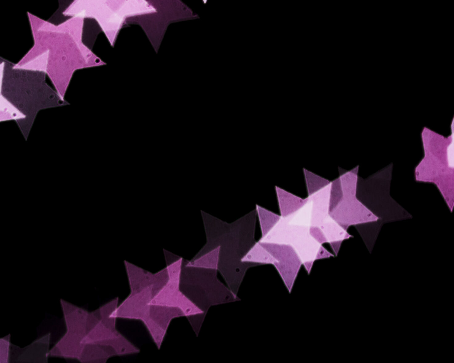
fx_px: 1747
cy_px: 126
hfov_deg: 14.7
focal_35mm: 130
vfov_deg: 11.9
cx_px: 82
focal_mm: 50
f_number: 1.4
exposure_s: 1/50
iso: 320
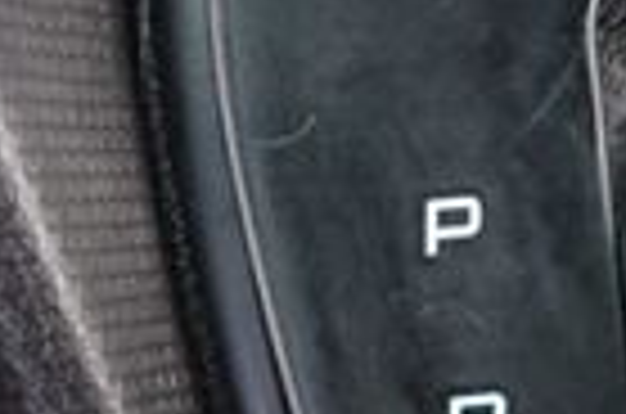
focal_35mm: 145
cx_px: 964
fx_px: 2521
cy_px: 405
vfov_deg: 9.3
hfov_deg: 13.3
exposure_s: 1/50
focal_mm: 21
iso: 3200
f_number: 4
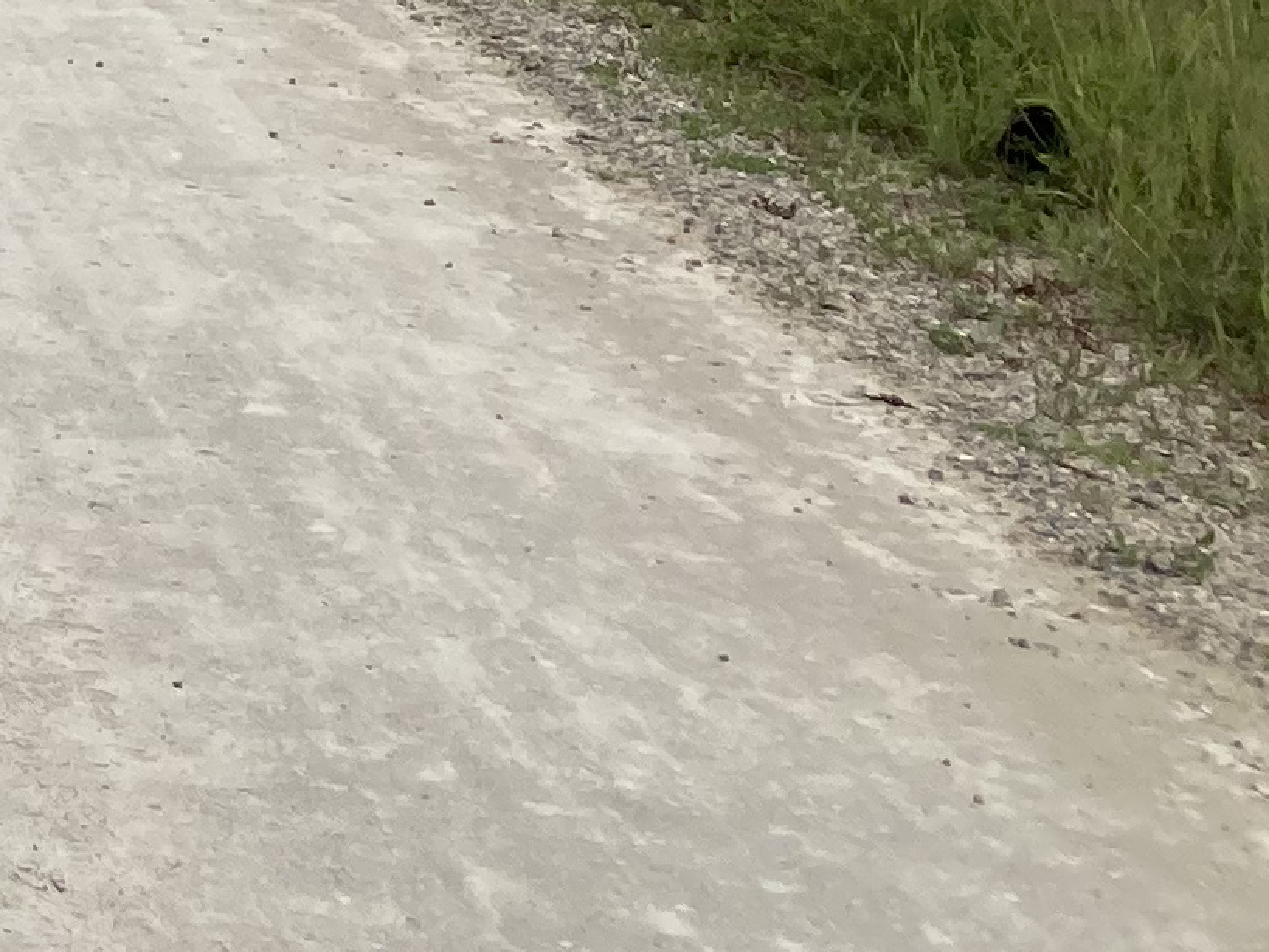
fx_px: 5060
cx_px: -1199
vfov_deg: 9.8
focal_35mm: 138
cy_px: -1105
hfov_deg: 12.7
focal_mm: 3.99
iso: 25
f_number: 1.8
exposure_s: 1/4808
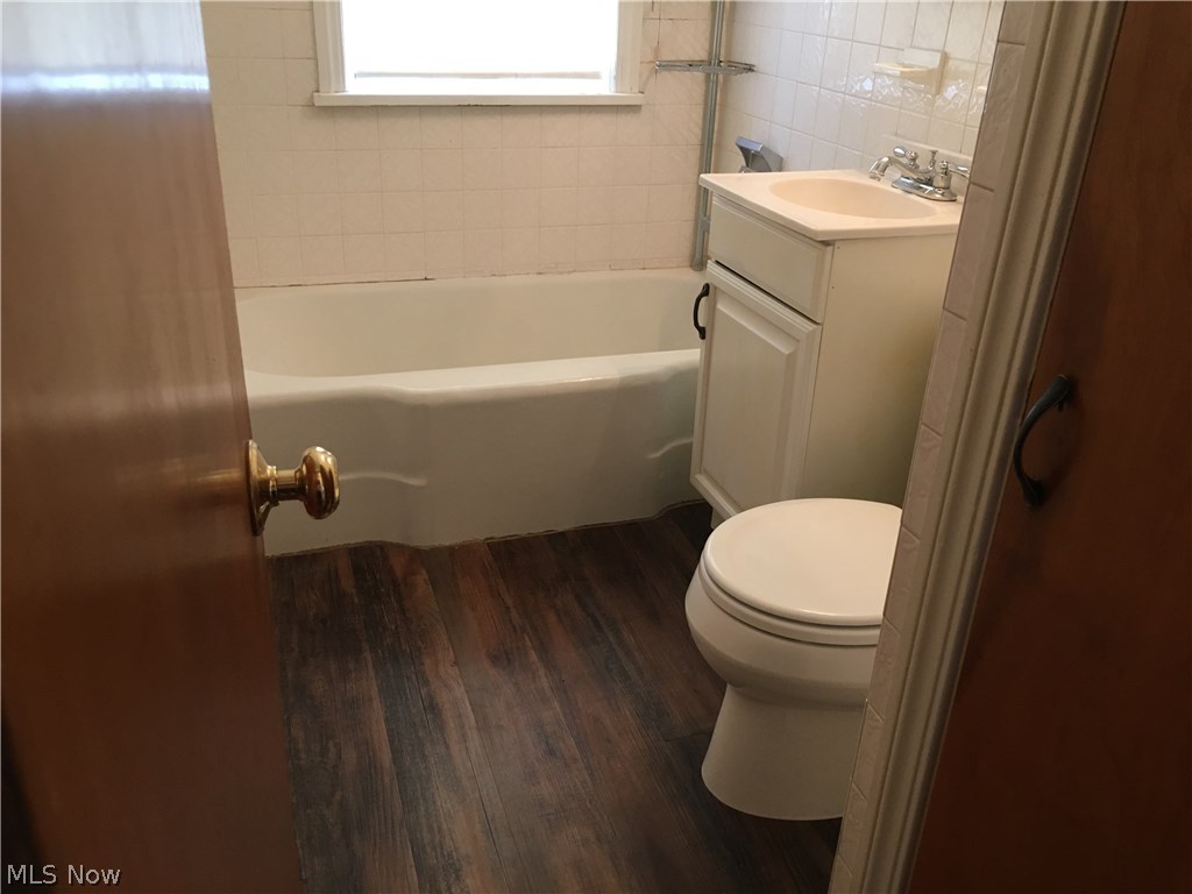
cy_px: 447
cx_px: 596
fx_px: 999
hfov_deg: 61.7
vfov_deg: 48.2
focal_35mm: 29
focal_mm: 4.15
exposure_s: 1/30
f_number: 2.2
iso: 100
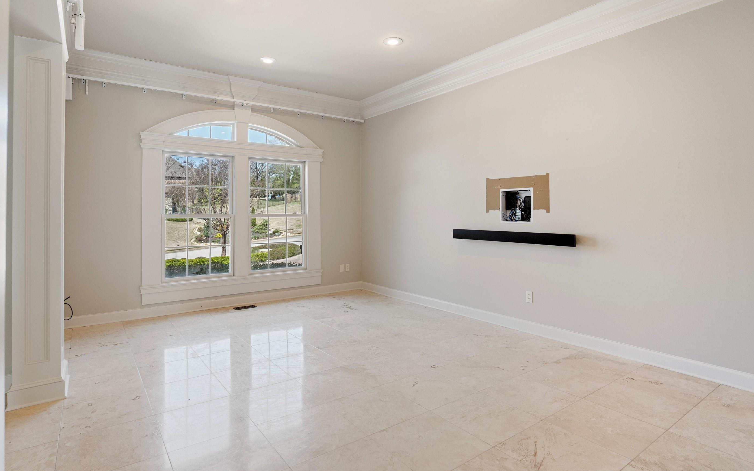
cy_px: 219
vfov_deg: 64.9
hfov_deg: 91.0
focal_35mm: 18
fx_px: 370
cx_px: 362
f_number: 5.6
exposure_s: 1/125
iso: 1250
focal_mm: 16
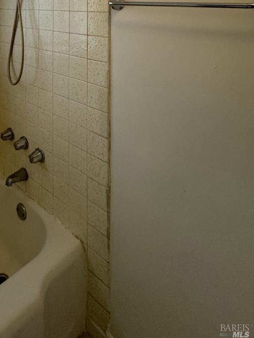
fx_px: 274
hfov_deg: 43.2
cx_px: 3
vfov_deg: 51.8
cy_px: 6
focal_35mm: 28
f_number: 2.2
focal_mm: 2.22
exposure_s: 1/120
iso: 200
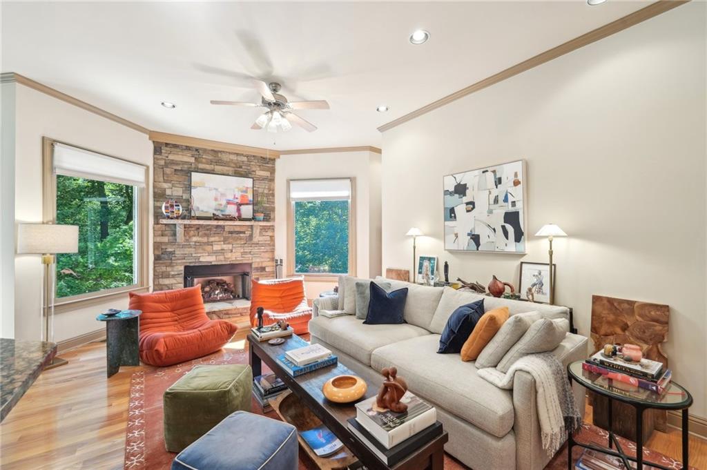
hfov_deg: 104.3
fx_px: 275
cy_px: 235
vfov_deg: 81.1
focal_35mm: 14
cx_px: 354
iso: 320
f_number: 8
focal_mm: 14
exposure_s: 1/8
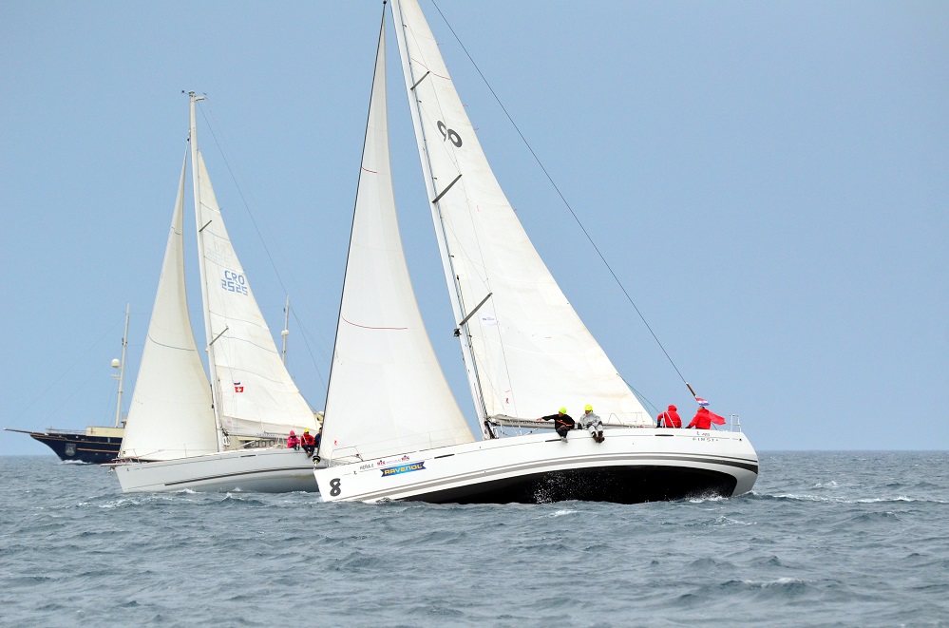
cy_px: 314
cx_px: 474
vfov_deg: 5.4
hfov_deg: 8.1
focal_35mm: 255
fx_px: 6706
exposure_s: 1/8000
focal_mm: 170
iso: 1400
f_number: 5.6
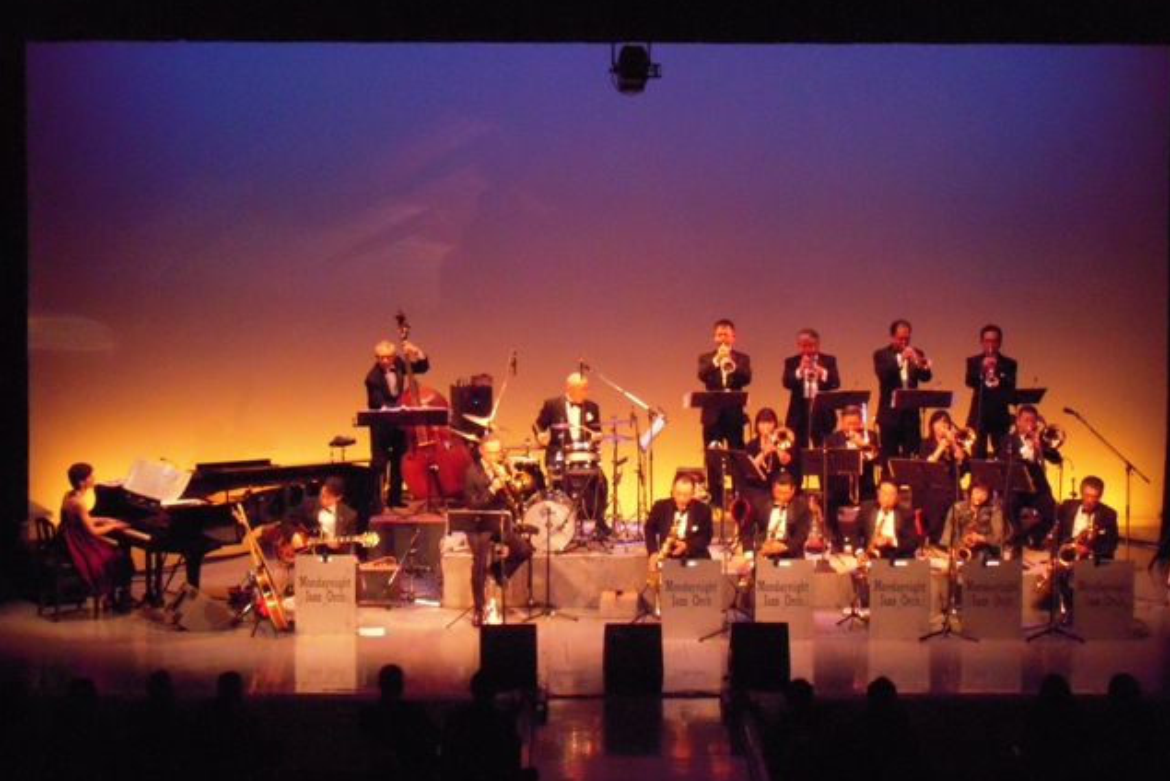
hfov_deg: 18.6
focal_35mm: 110
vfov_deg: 12.5
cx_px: 588
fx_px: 3576
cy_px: 387
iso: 1600
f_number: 5.6
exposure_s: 1/50
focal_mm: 18.8
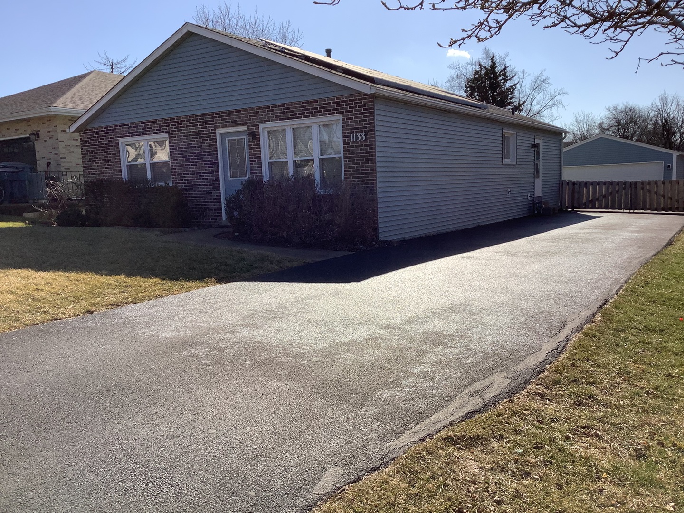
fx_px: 613
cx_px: 342
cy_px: 256
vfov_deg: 45.4
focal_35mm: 31
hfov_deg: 58.4
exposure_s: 1/1733
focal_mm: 3.3
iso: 25
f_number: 2.4
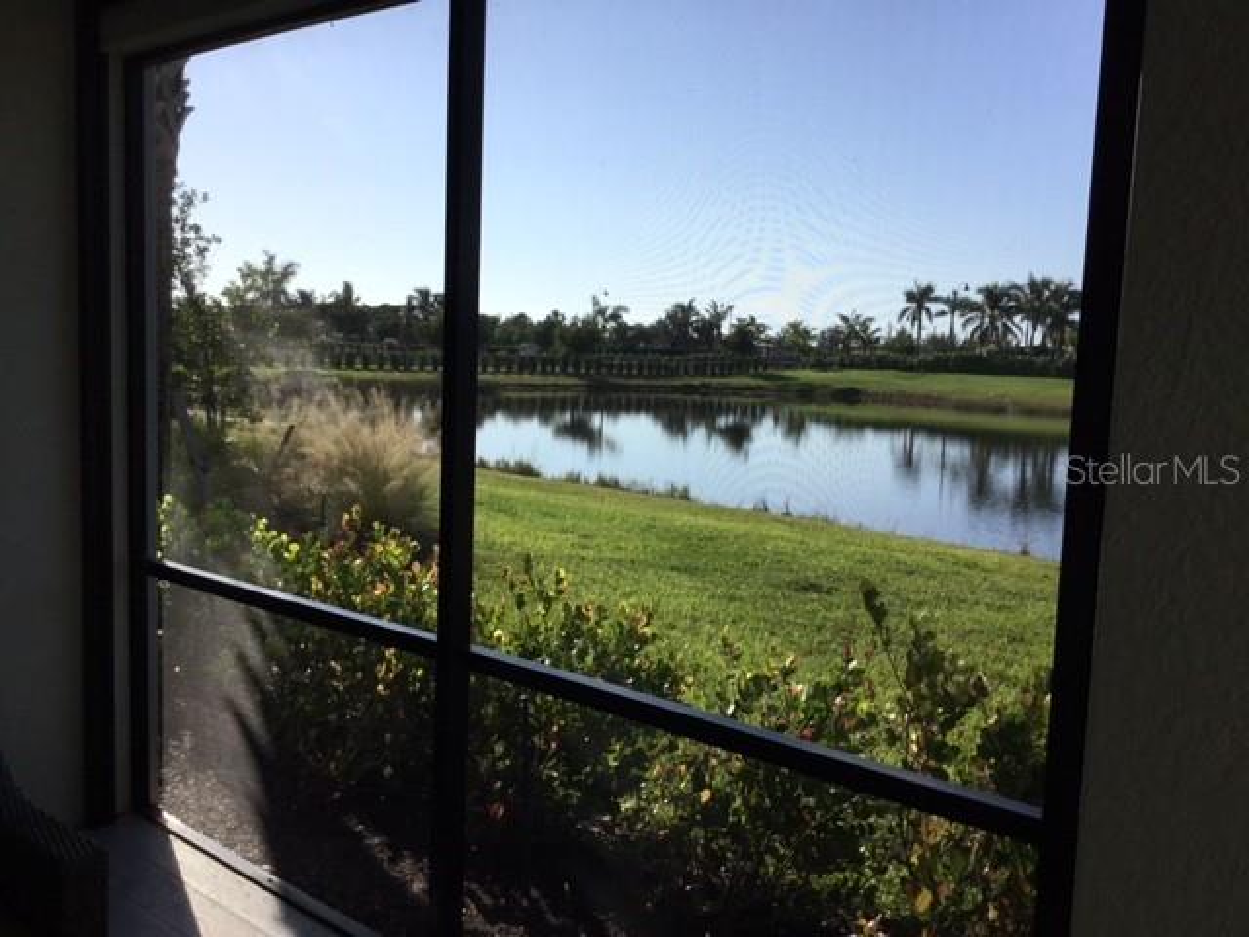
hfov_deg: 58.4
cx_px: 624
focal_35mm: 31
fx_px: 1119
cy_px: 468
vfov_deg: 45.4
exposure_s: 1/1597
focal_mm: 3.3
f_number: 2.4
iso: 25
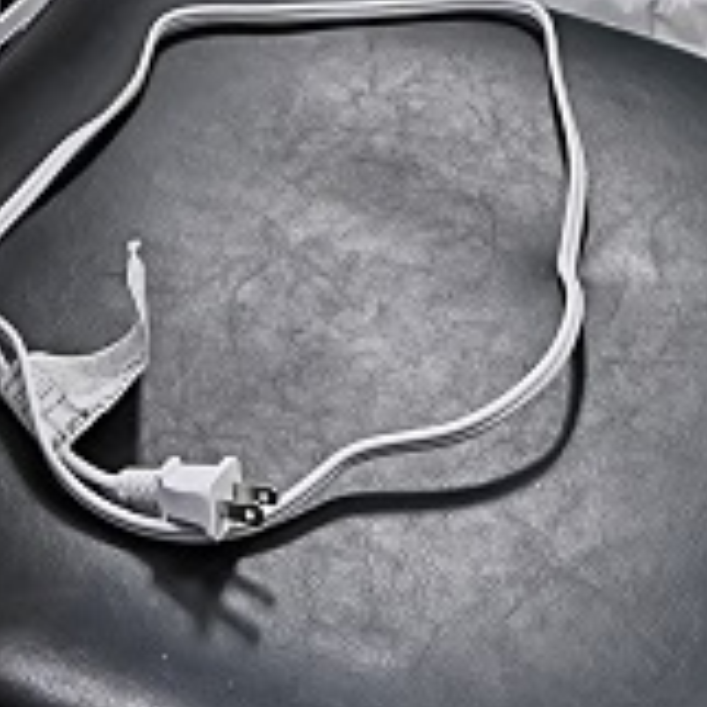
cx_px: -187
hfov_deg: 17.5
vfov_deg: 13.6
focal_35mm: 94
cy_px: -975
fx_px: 2172
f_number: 8
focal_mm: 14
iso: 400
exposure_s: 1/25
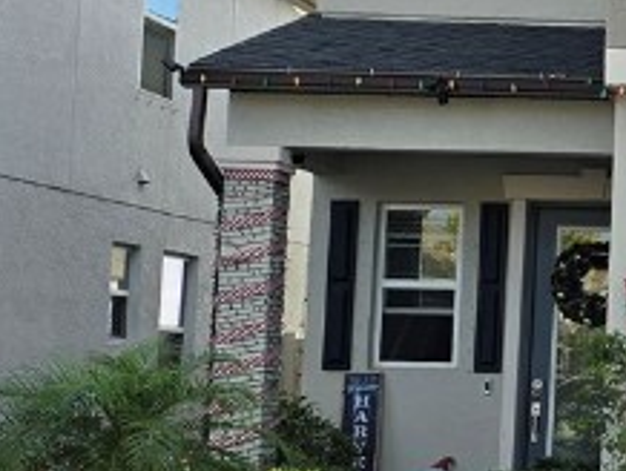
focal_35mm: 108
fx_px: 1955
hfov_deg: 16.5
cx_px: 956
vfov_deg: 13.7
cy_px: 198
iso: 12
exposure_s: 1/440
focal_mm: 6.3
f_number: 1.7
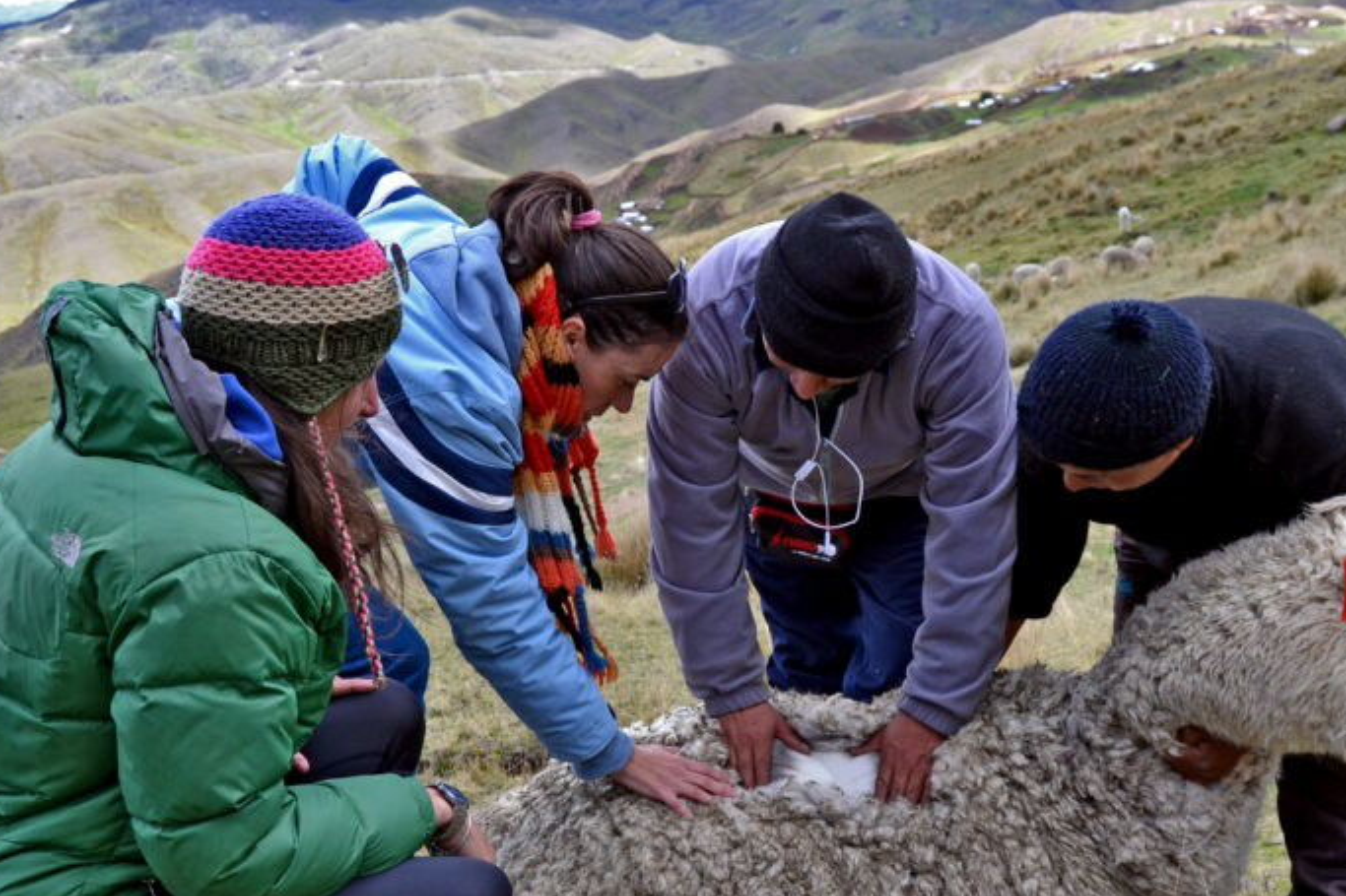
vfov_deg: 29.7
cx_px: 729
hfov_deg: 43.6
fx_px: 1682
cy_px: 592
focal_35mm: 45
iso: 100
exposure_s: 1/125
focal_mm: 20
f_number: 5.6
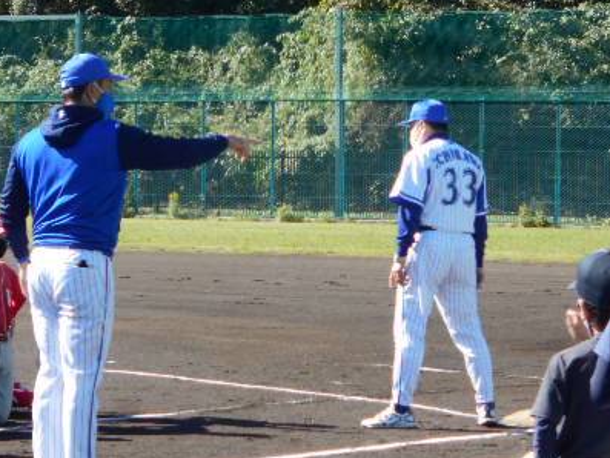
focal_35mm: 182
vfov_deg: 8.2
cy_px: 292
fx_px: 3208
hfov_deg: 10.9
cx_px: 315
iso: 80
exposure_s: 1/125
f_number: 6
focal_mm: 20.1
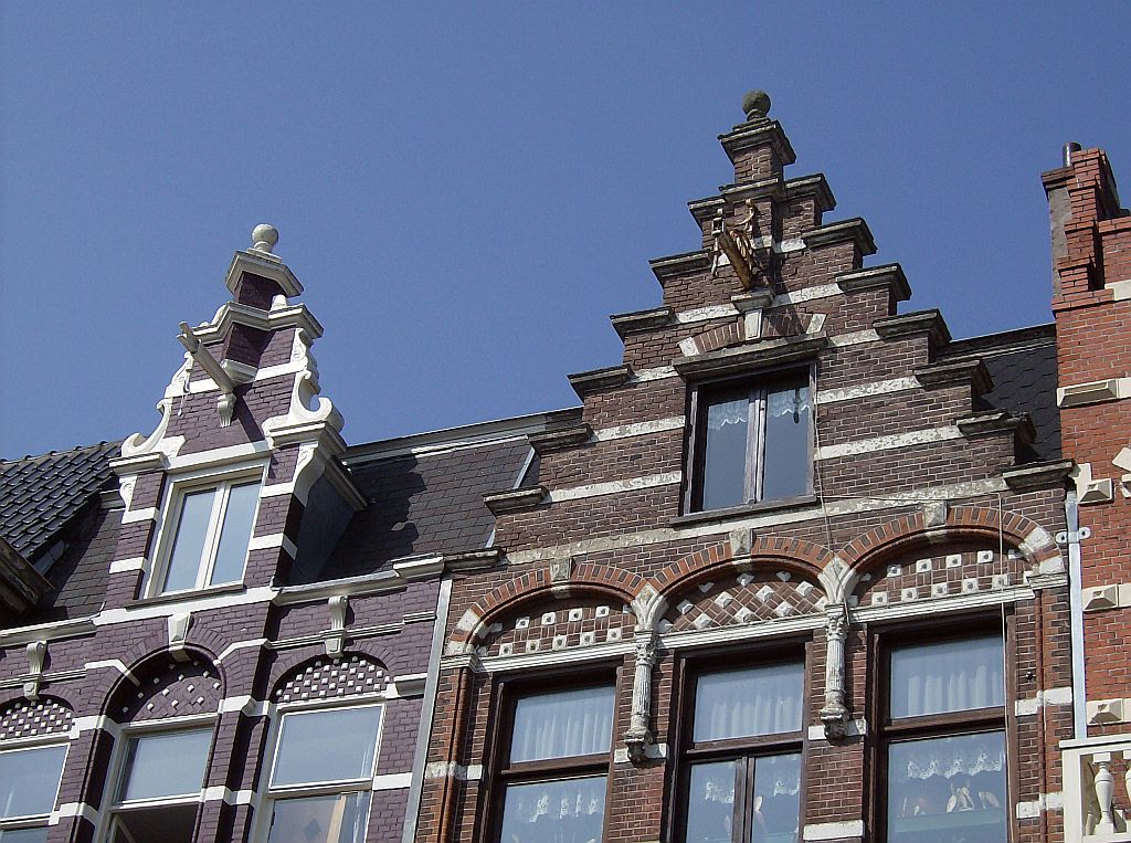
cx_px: 566
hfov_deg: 27.8
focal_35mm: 70
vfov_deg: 20.9
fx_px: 2282
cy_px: 422
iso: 100
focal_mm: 11.6
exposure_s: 1/693
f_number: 6.2
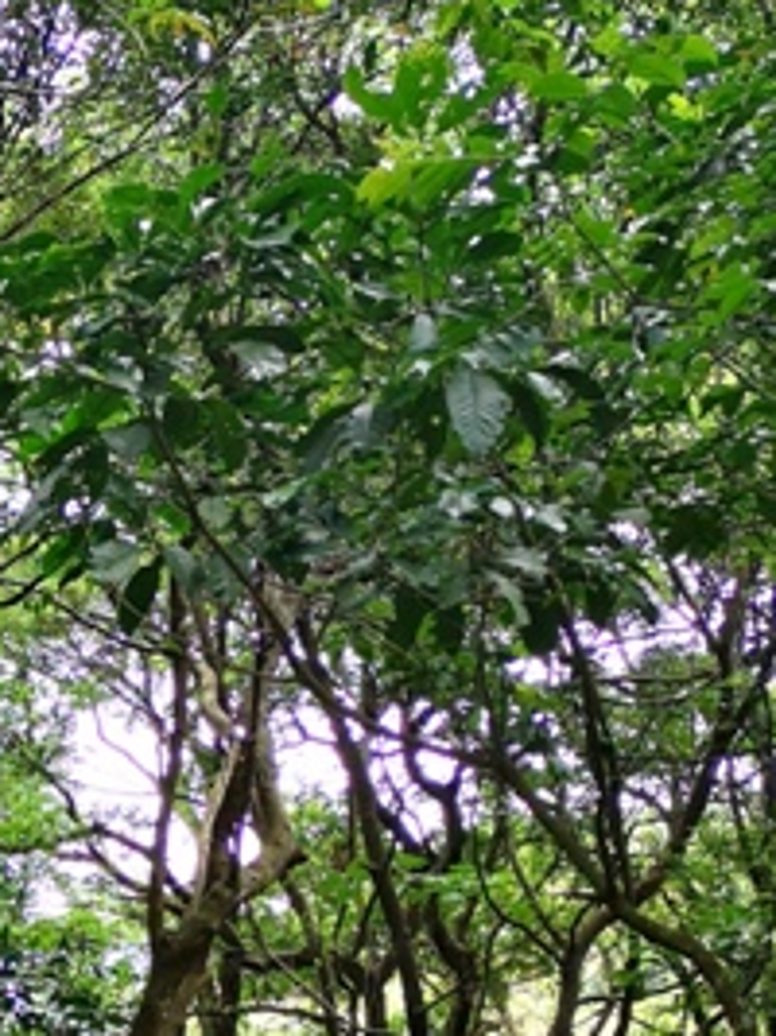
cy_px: 1114
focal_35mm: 81
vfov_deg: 22.8
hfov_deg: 17.0
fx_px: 2423
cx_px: -260
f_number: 1.8
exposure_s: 1/899
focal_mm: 3.95
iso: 320
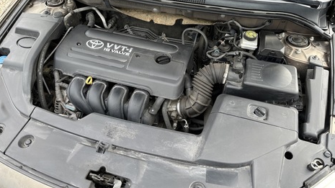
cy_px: 86
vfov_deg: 42.8
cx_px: 166
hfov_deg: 69.9
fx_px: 240
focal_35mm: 27
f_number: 1.78
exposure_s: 1/181
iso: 64
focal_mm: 6.86
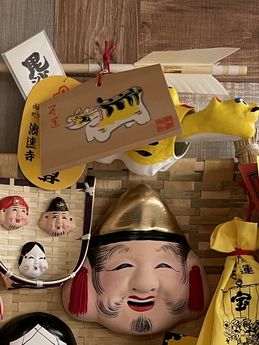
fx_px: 658
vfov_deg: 27.5
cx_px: 15
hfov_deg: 21.6
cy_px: 355
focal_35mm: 66
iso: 125
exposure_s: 1/60
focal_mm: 4.2
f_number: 1.6
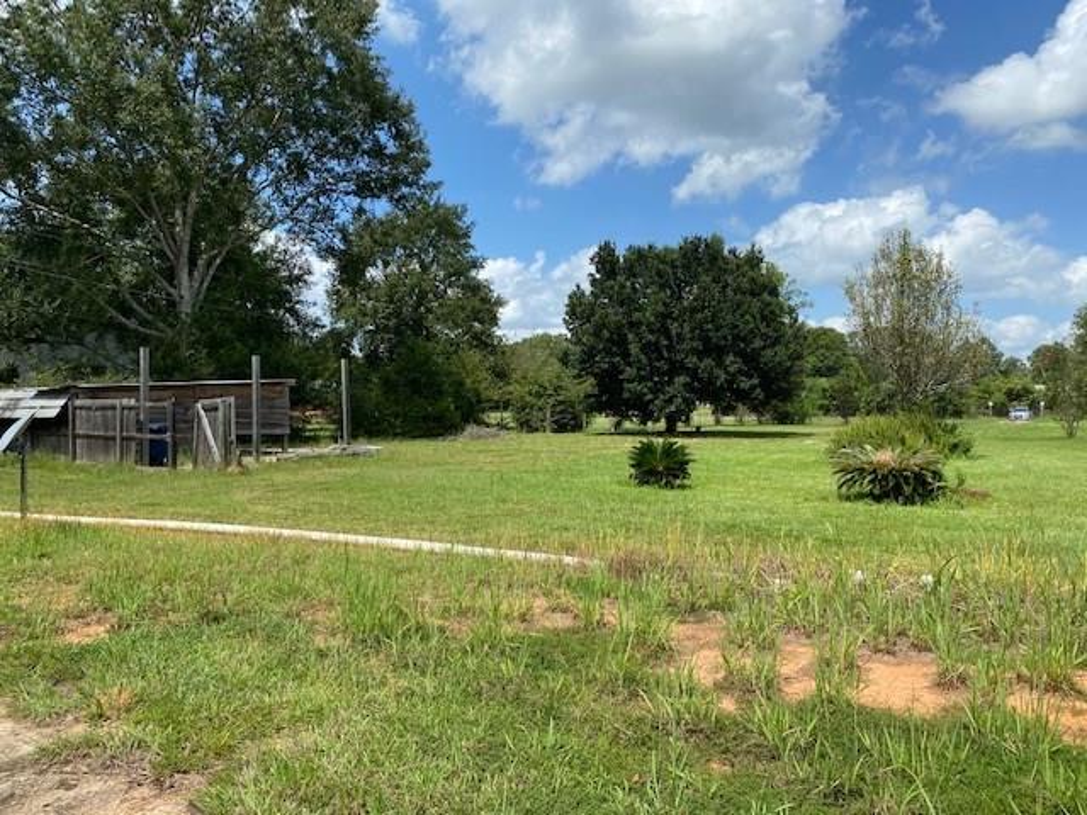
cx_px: 544
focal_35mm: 26
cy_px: 408
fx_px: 816
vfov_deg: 53.1
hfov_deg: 67.3
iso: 32
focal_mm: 4.25
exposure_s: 1/2410
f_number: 1.8
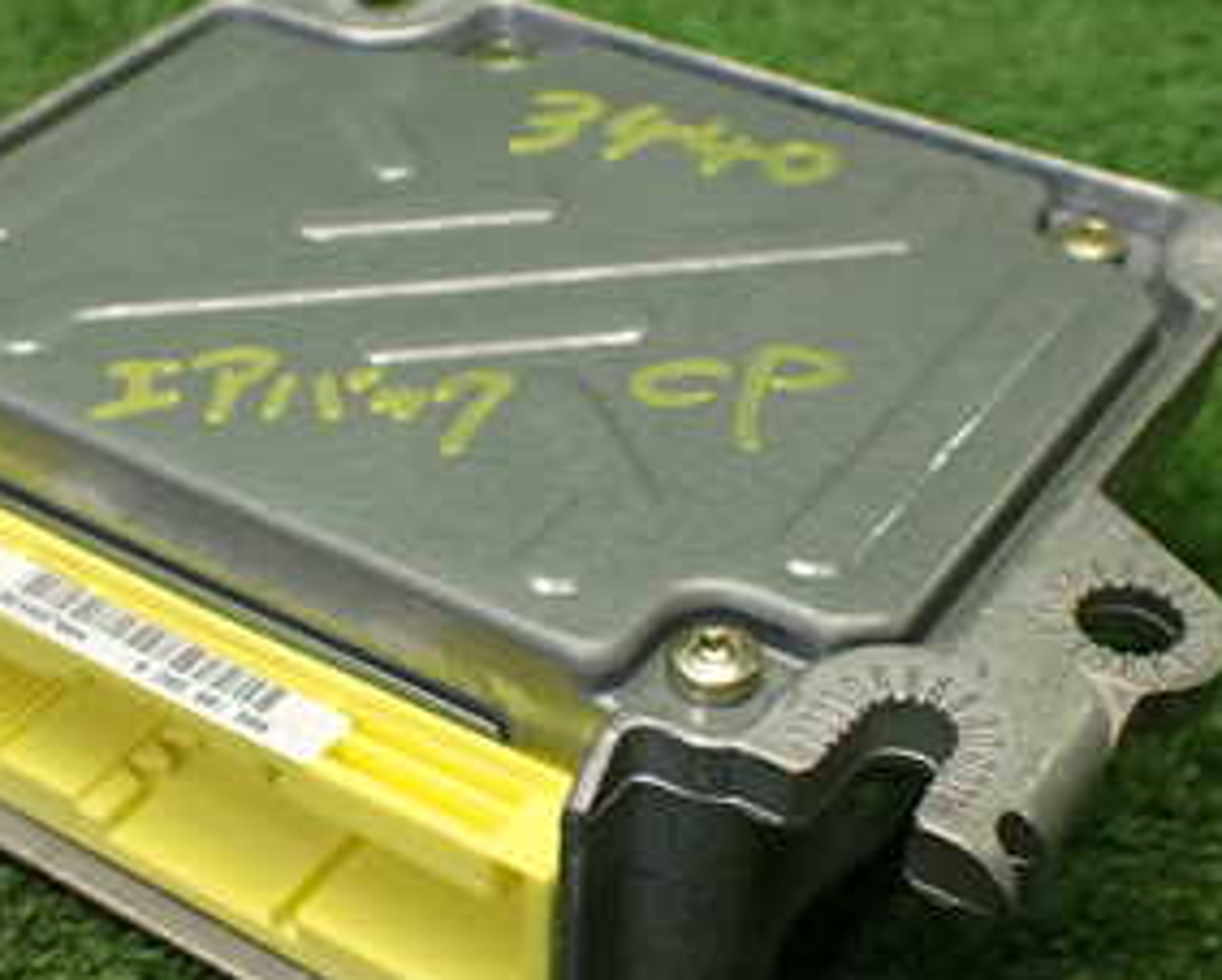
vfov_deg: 24.6
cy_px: 544
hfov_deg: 30.4
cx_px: 492
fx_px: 2245
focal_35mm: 62
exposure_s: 1/125
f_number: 2.3
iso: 320
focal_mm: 5.4
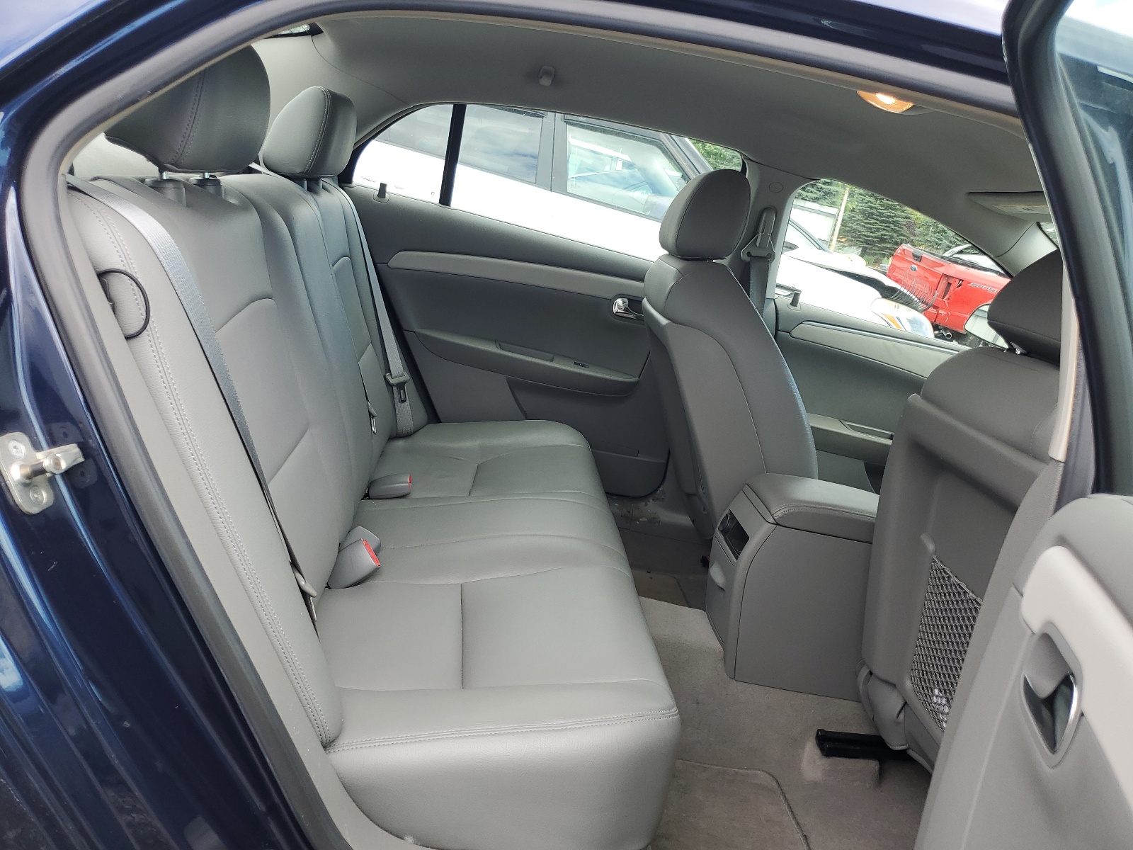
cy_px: 425
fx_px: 851
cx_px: 566
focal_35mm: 26
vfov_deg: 53.1
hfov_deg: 67.3
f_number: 1.5
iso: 50
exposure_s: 1/417
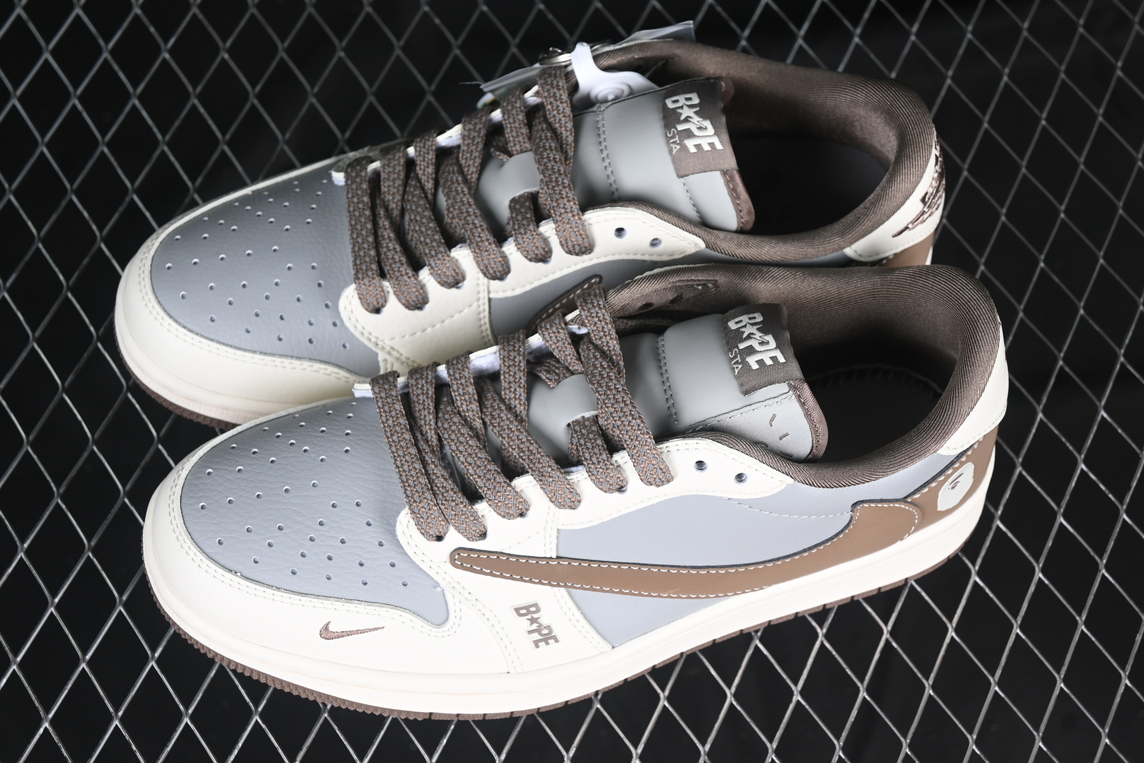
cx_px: 572
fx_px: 2383
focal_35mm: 75
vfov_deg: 18.2
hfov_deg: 27.0
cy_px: 382
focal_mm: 50
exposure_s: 1/60
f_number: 6.3
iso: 160
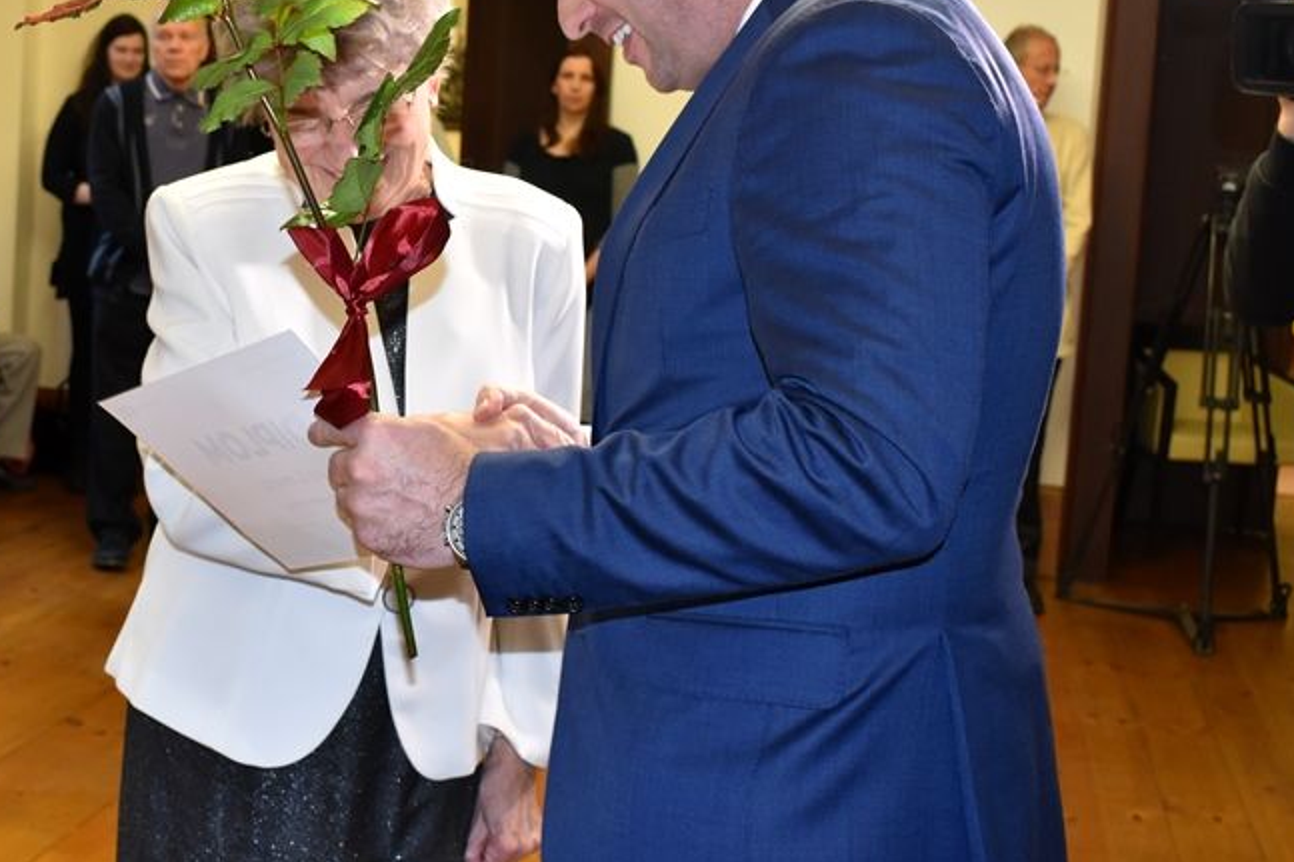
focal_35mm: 57
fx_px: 2048
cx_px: 326
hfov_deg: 34.3
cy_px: 305
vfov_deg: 23.7
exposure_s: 1/60
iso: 1100
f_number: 5
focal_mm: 24
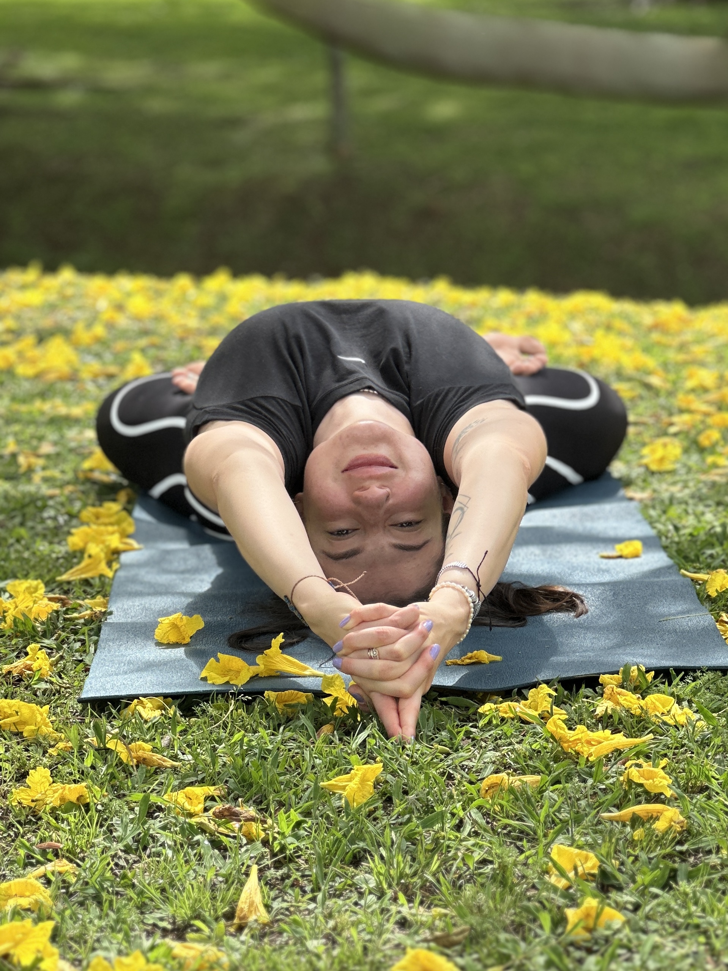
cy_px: 486
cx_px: 364
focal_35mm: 77
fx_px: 2160
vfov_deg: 25.3
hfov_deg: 19.1
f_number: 2.8
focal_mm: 9
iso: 25
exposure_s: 1/266
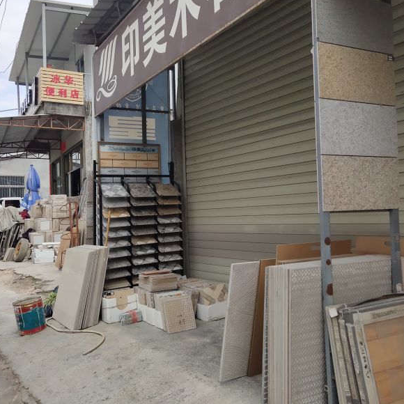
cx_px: 192
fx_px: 515
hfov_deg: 42.8
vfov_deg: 42.8
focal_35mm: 39
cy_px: 205
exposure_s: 1/1667
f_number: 1.8
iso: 49
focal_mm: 4.35
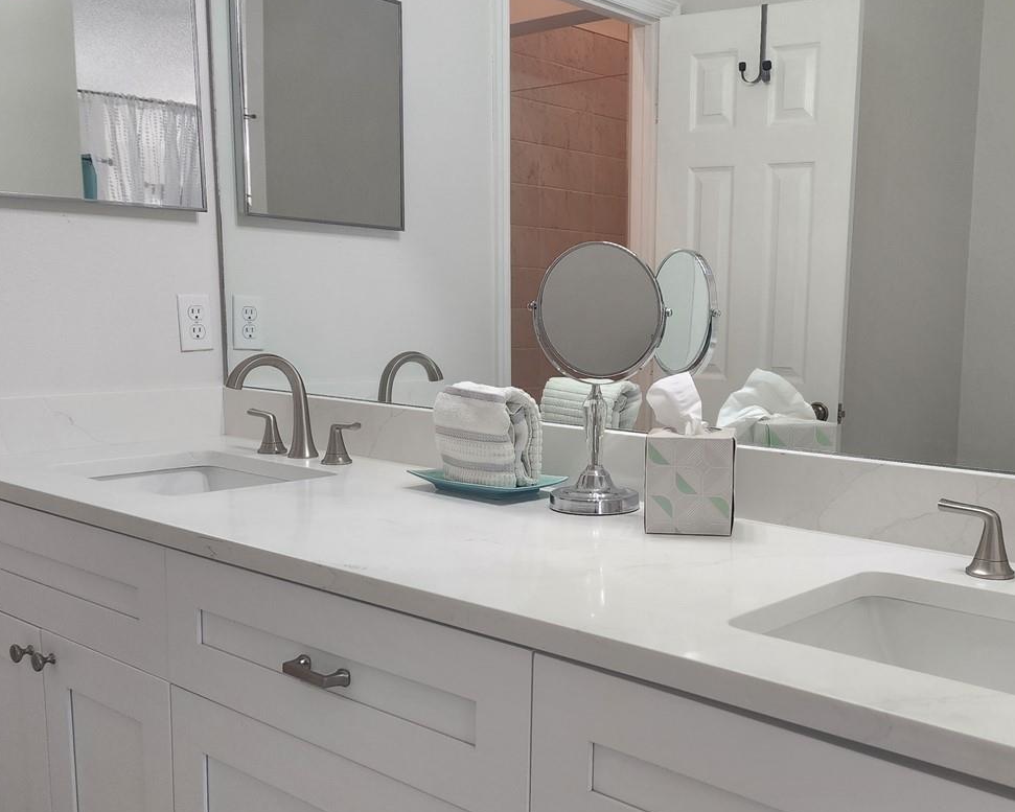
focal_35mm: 37
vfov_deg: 40.0
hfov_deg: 48.4
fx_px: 1112
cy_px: 484
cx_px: 662
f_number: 1.8
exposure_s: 1/120
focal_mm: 6.4
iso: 125
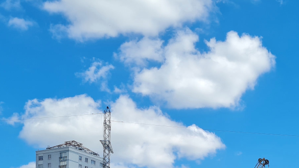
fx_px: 499
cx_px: 233
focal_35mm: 63
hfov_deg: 32.5
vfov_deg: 17.4
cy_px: 243
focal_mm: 5.4
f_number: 1.8
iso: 50
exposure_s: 1/2480
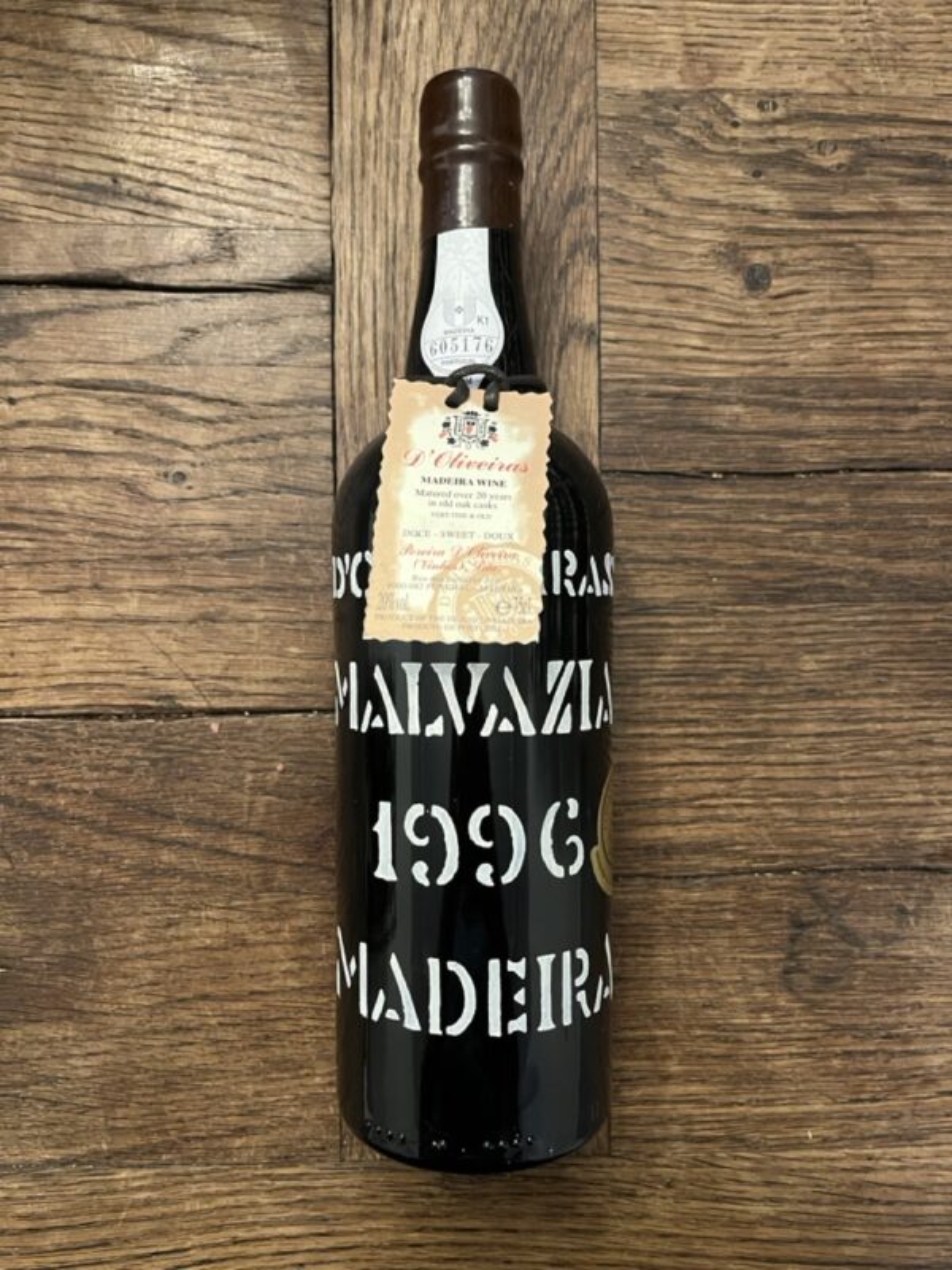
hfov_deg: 53.1
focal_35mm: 26
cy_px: 635
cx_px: 476
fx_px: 953
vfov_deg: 67.3
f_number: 1.6
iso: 640
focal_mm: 5.1
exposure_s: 1/38
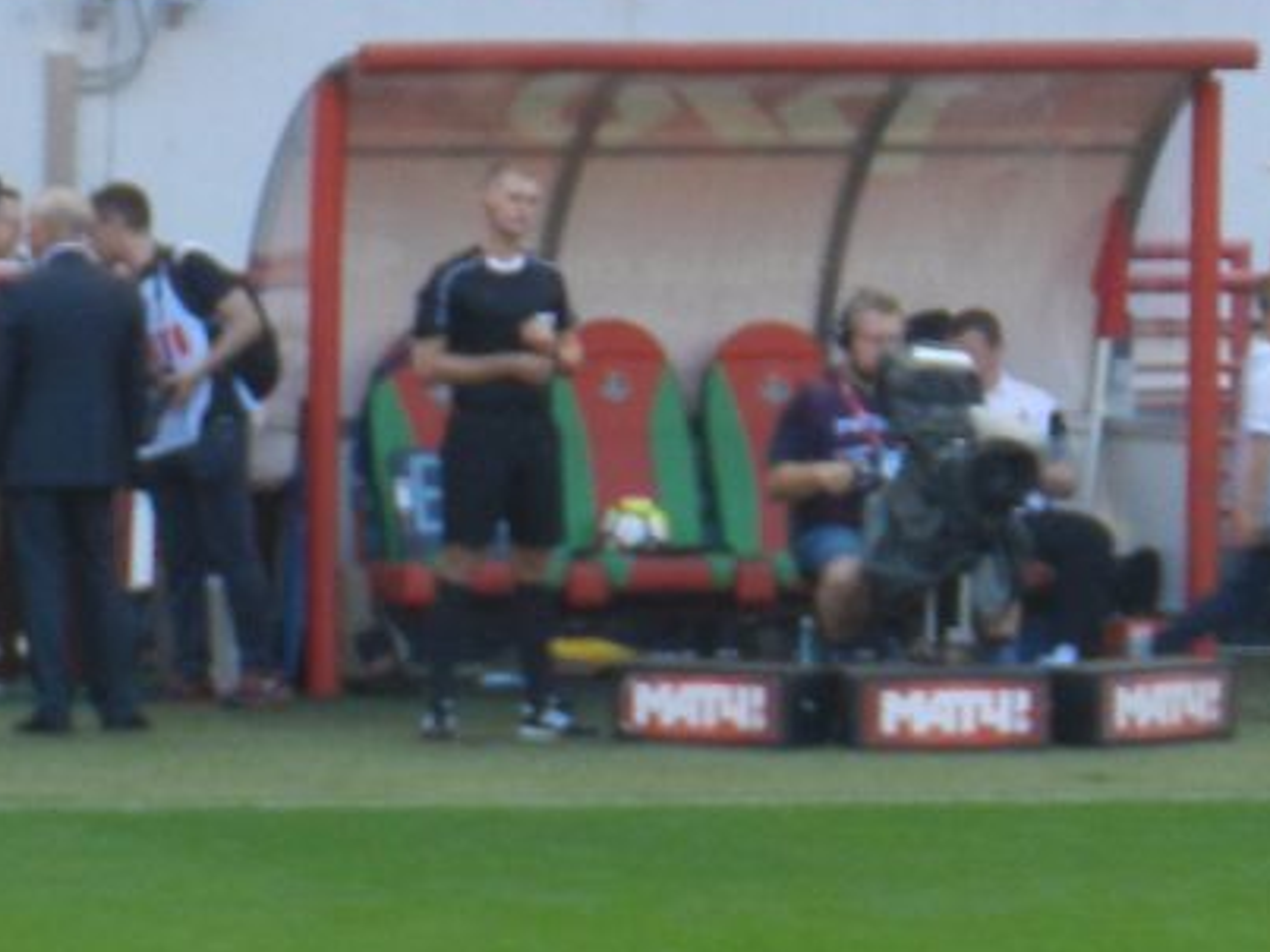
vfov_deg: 1.8
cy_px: 1368
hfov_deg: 2.4
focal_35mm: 835
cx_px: 1040
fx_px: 30626
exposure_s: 1/80
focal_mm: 46.7
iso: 160
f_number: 5.2
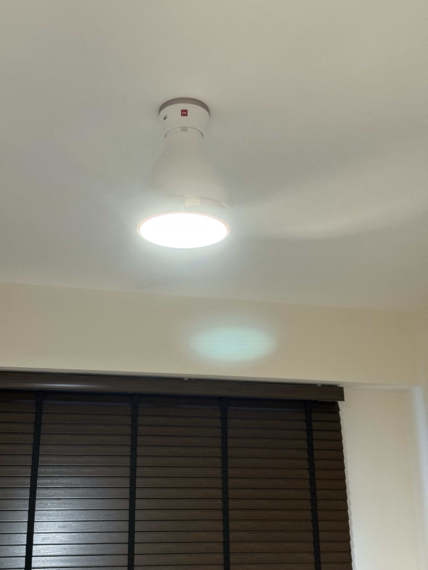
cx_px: 214
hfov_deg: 30.3
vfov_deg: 39.7
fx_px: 791
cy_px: 285
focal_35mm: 48
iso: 250
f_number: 1.78
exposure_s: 1/40
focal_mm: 6.76
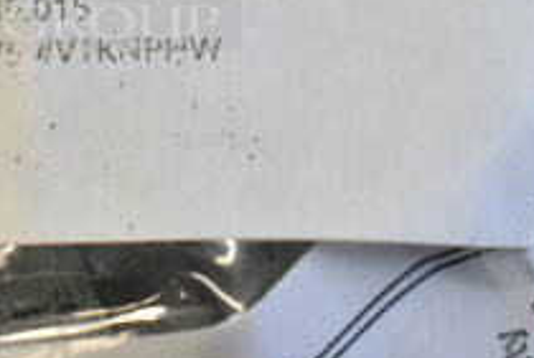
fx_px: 2586
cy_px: -84
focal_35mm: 174
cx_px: -41
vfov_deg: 7.8
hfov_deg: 11.6
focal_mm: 40
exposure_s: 1/320
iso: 6400
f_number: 7.1
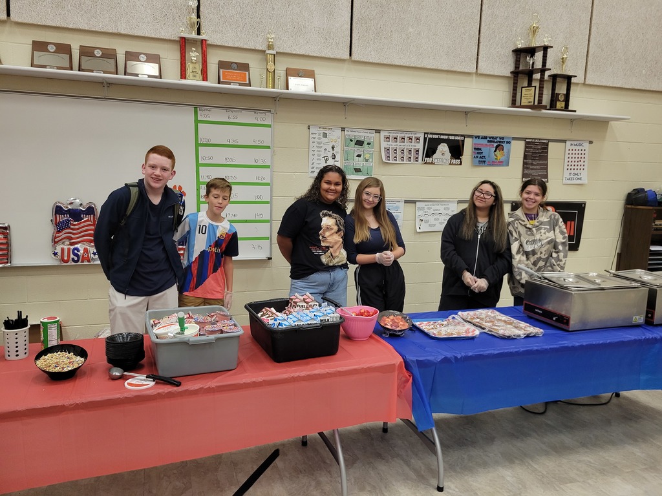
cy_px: 248
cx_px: 331
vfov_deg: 53.1
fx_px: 497
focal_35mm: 26
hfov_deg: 67.3
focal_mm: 5.4
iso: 250
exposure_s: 1/120
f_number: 1.8
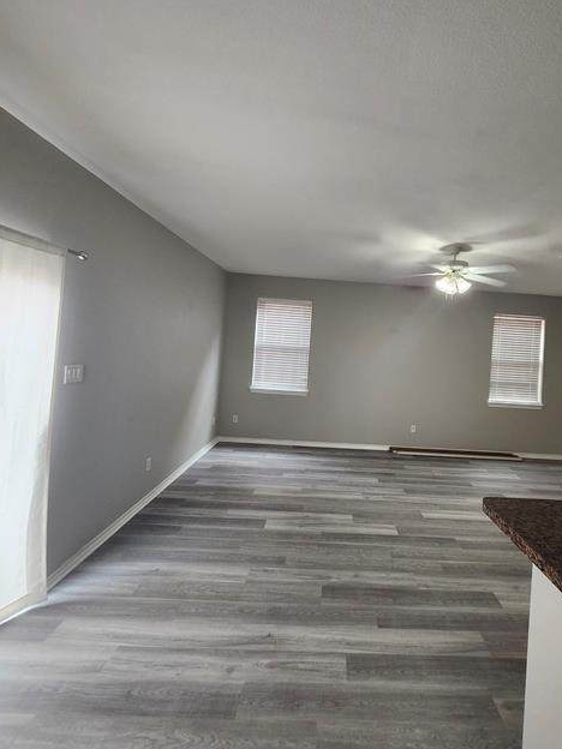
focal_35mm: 16
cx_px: 335
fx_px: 346
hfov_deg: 77.3
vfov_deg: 94.3
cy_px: 344
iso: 160
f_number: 2.2
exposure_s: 1/60
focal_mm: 1.74
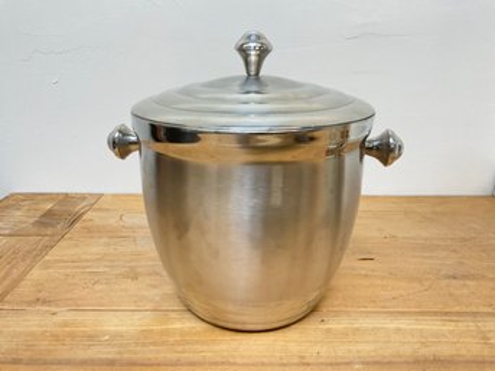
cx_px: 248
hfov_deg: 61.7
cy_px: 186
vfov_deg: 48.2
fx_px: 415
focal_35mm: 29
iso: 100
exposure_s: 1/60
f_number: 1.8
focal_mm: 3
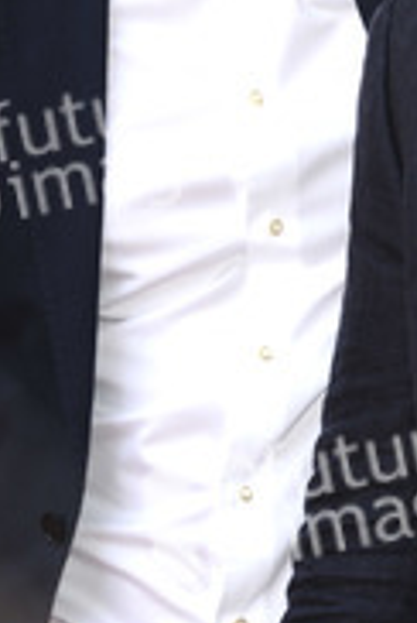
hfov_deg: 4.5
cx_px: 419
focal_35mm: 303
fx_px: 5244
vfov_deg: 6.8
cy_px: -10
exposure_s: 1/250
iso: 320
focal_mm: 92
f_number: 5
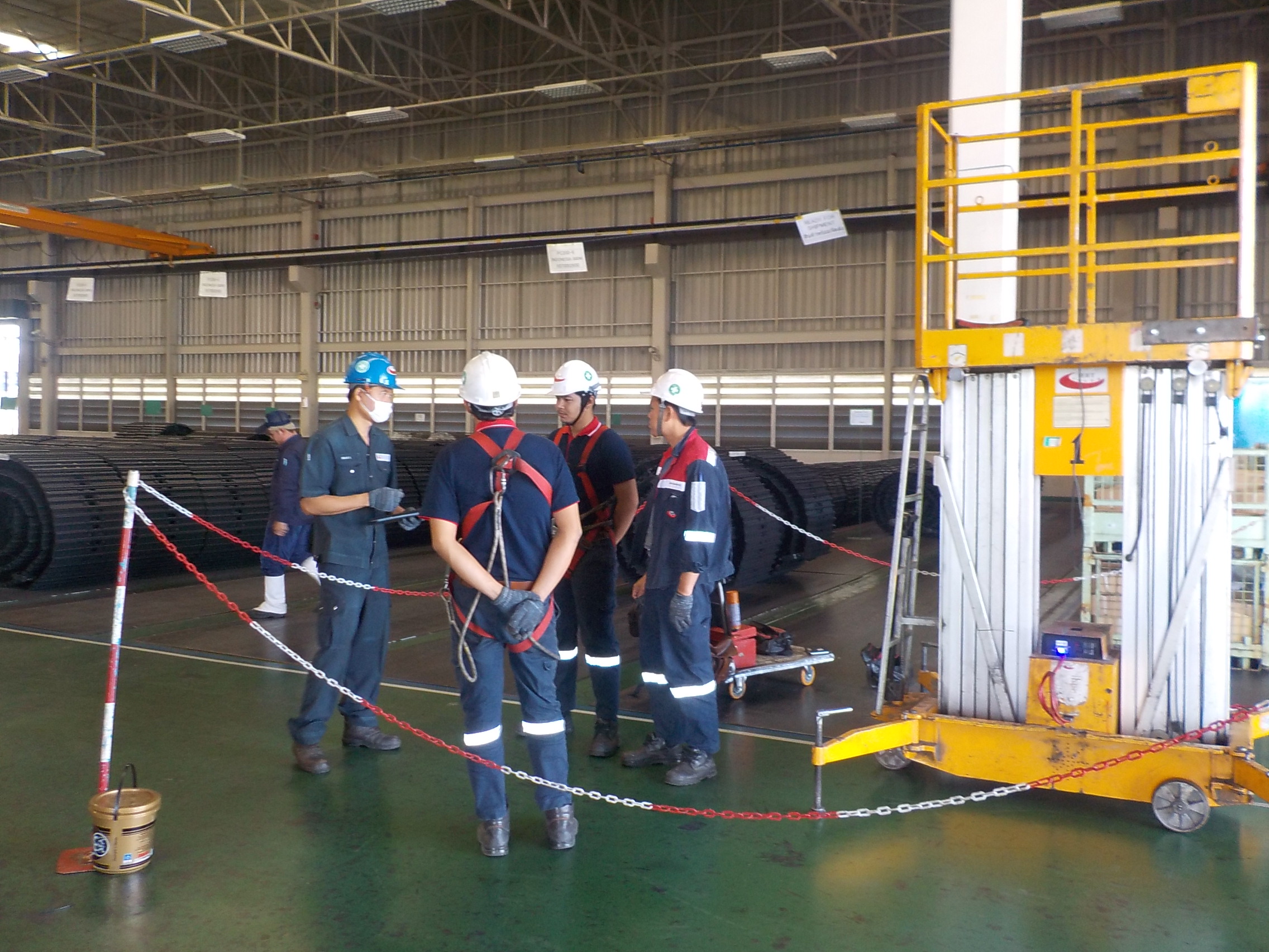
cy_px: 476
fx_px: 1100
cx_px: 634
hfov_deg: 60.0
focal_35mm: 30
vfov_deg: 46.8
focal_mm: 4.1
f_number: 3.3
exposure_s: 1/30
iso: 160
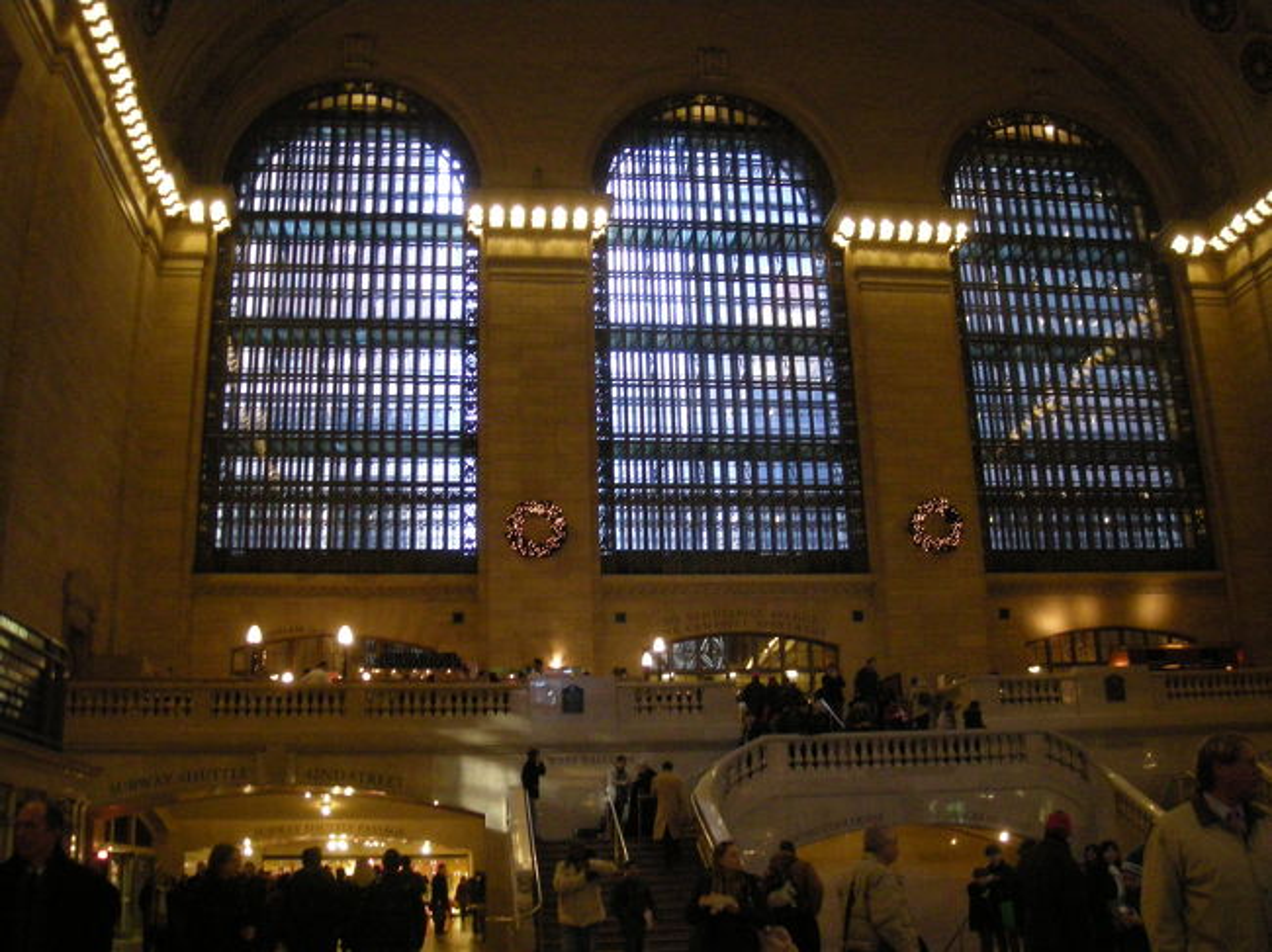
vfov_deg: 40.7
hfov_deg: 52.6
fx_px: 1286
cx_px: 636
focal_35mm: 35
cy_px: 476
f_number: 2.8
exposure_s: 1/29
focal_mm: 5.7
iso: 400
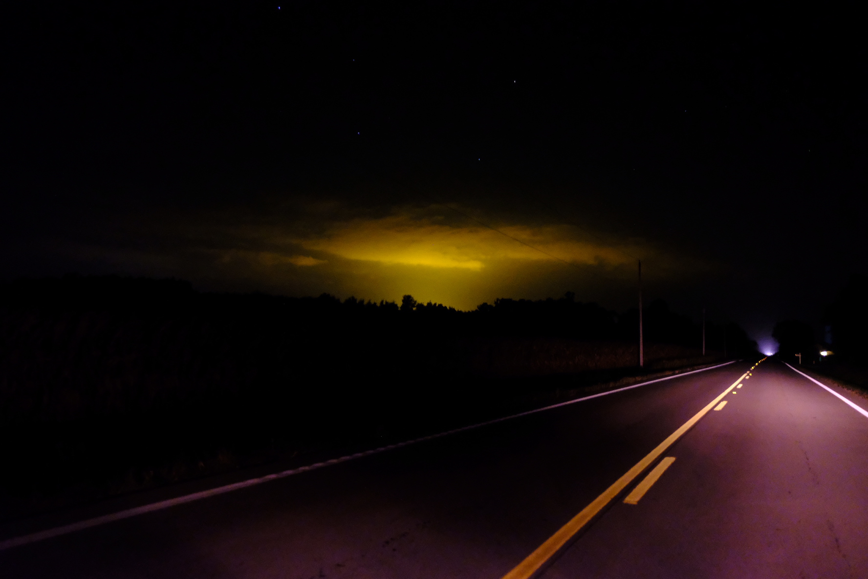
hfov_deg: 54.4
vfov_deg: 37.9
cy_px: 290
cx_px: 434
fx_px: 844
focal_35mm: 35
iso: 8000
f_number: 1.8
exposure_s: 1/10
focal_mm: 23
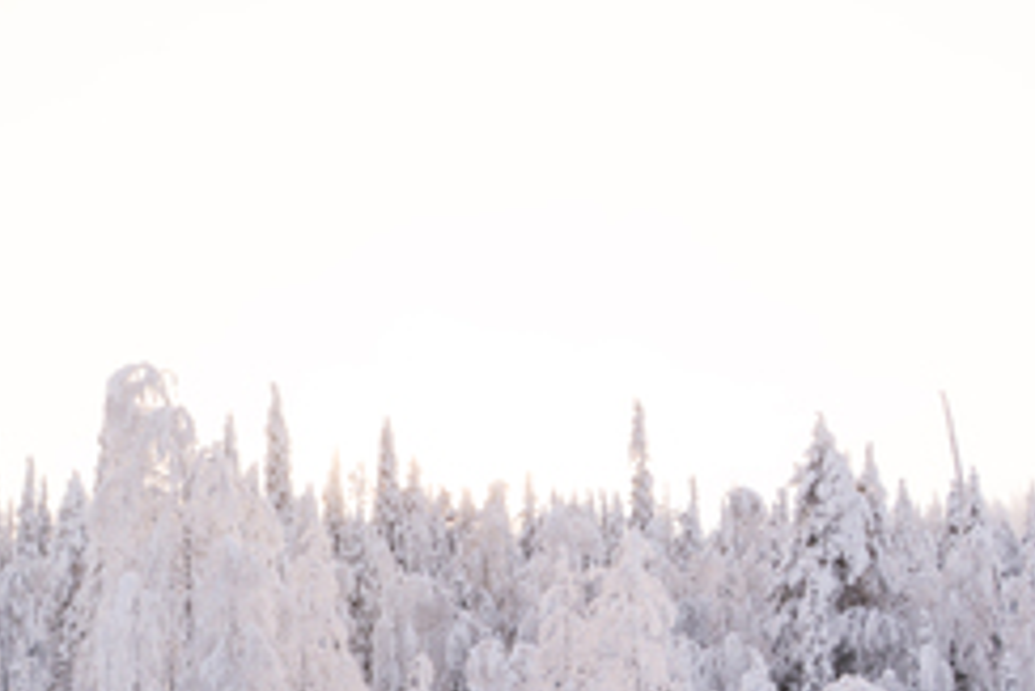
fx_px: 1467
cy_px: 468
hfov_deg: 38.7
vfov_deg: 26.3
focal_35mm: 51
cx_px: 403
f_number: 10
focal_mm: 18
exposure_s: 1/100
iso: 200
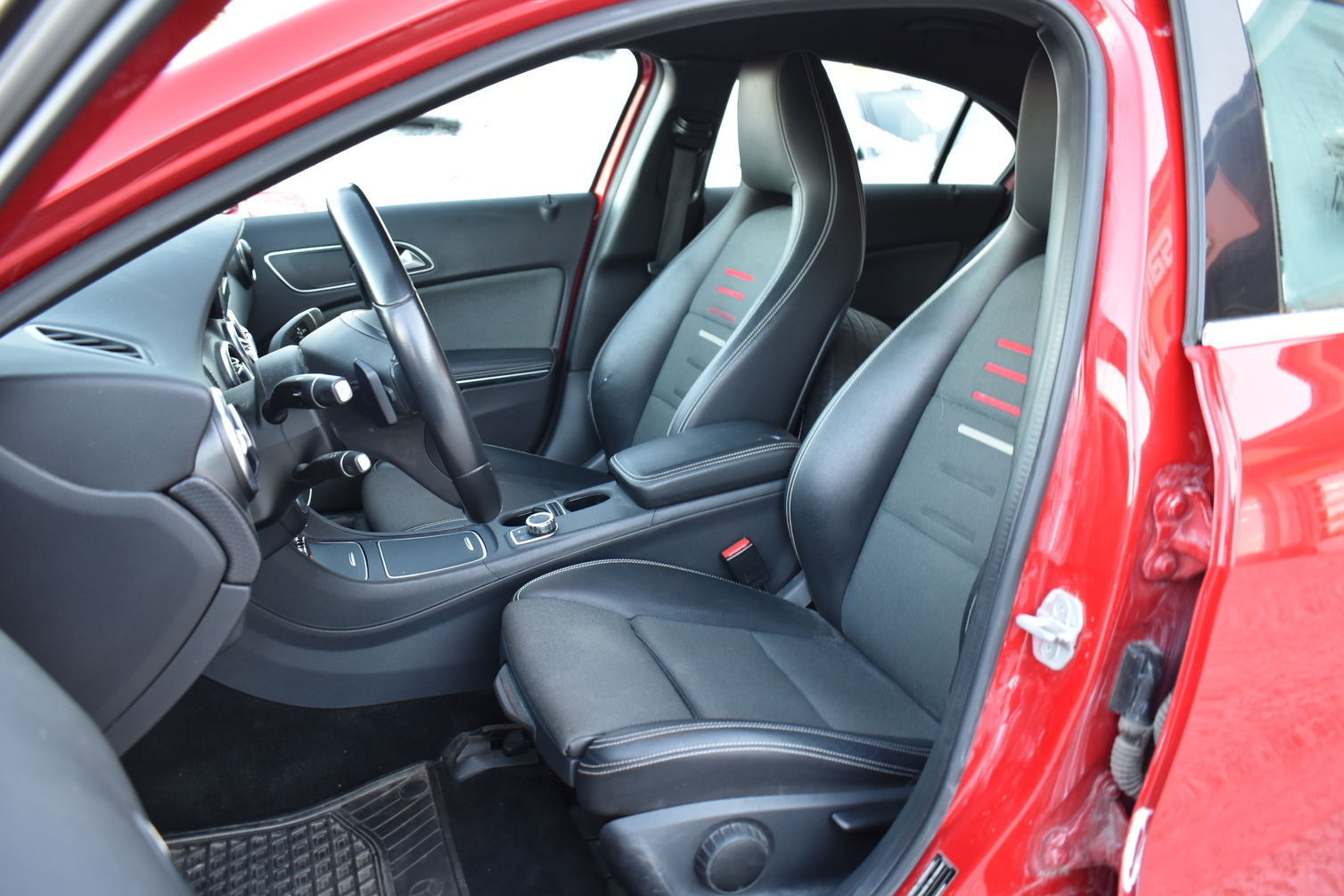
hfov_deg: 63.6
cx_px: 665
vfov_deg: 45.0
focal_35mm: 29
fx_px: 1083
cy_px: 466
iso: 640
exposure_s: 1/60
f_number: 4
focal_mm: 18
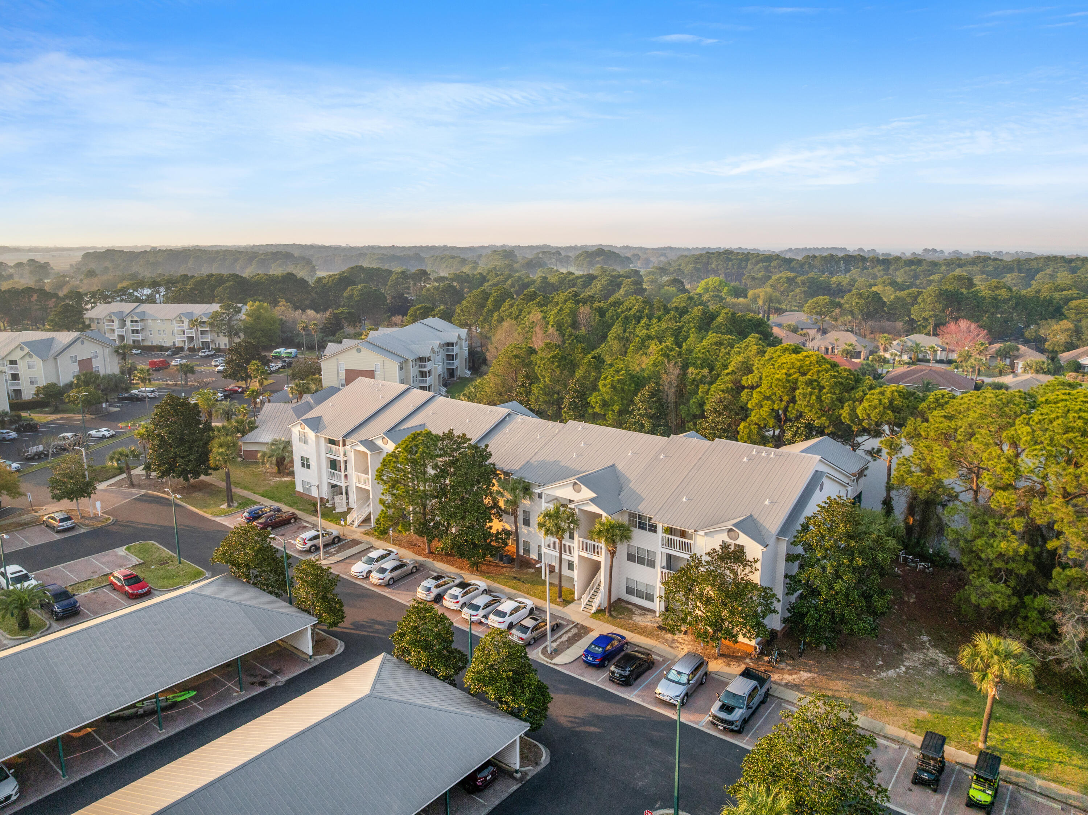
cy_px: 408
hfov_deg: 71.6
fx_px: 754
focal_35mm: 24
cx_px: 544
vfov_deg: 56.8
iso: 180
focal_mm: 12.29
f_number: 2.8
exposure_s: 1/640
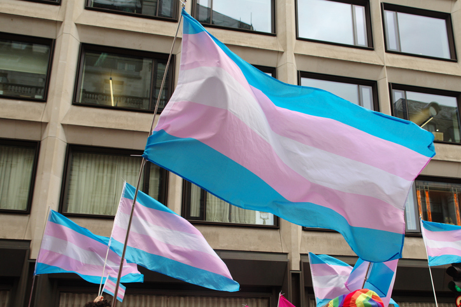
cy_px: 154
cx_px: 230
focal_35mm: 28
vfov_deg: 46.4
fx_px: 359
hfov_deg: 65.5
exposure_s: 1/500
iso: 400
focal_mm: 28
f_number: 7.1
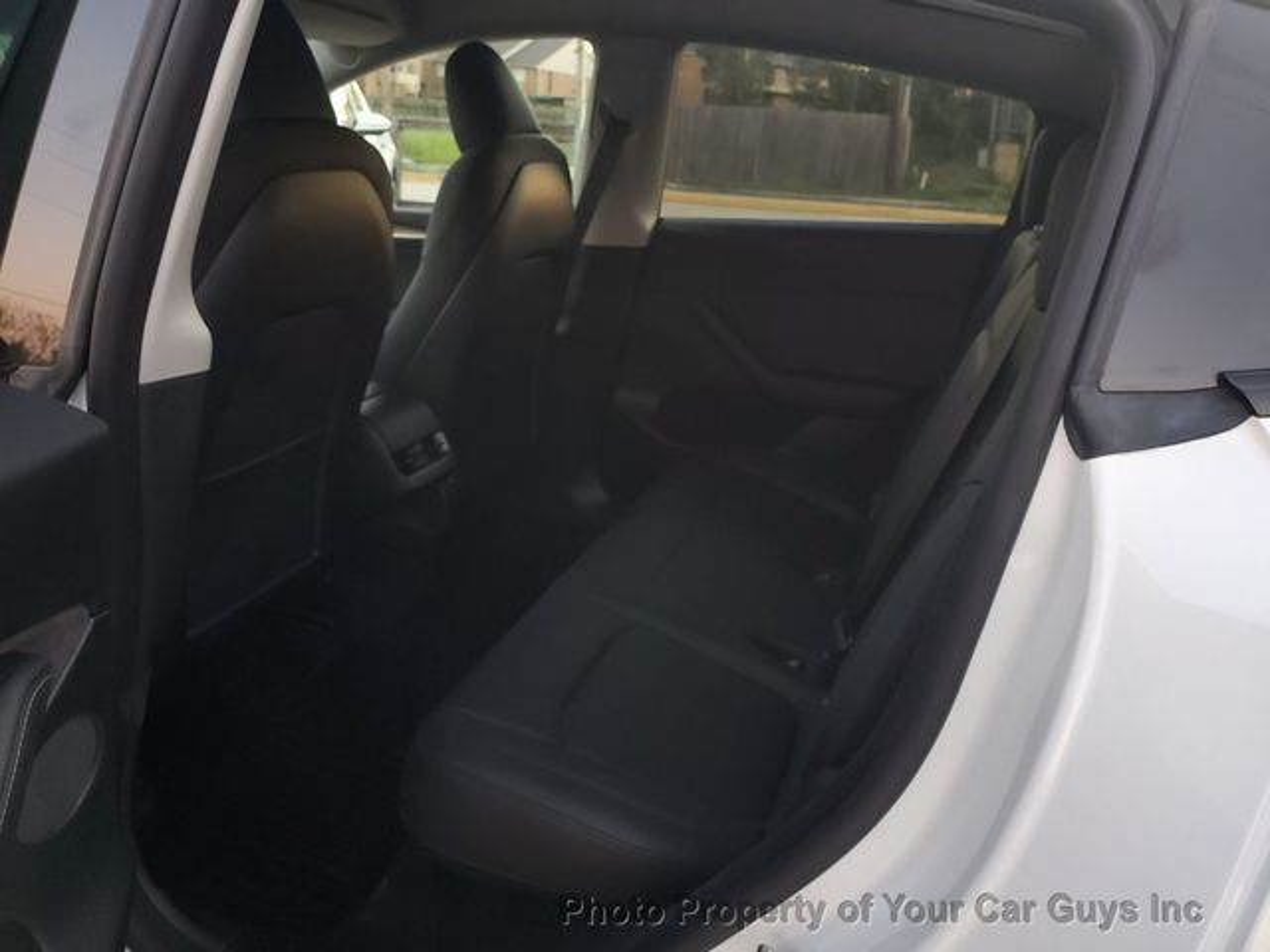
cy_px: 476
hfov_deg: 67.3
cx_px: 635
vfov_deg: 53.1
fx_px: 954
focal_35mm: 26
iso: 320
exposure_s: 1/40
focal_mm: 4.3
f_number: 2.4
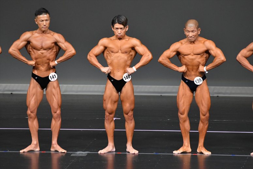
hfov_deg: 5.5
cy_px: 84
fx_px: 2634
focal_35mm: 375
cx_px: 126
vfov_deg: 3.7
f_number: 5.6
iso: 4000
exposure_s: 1/400
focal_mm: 250
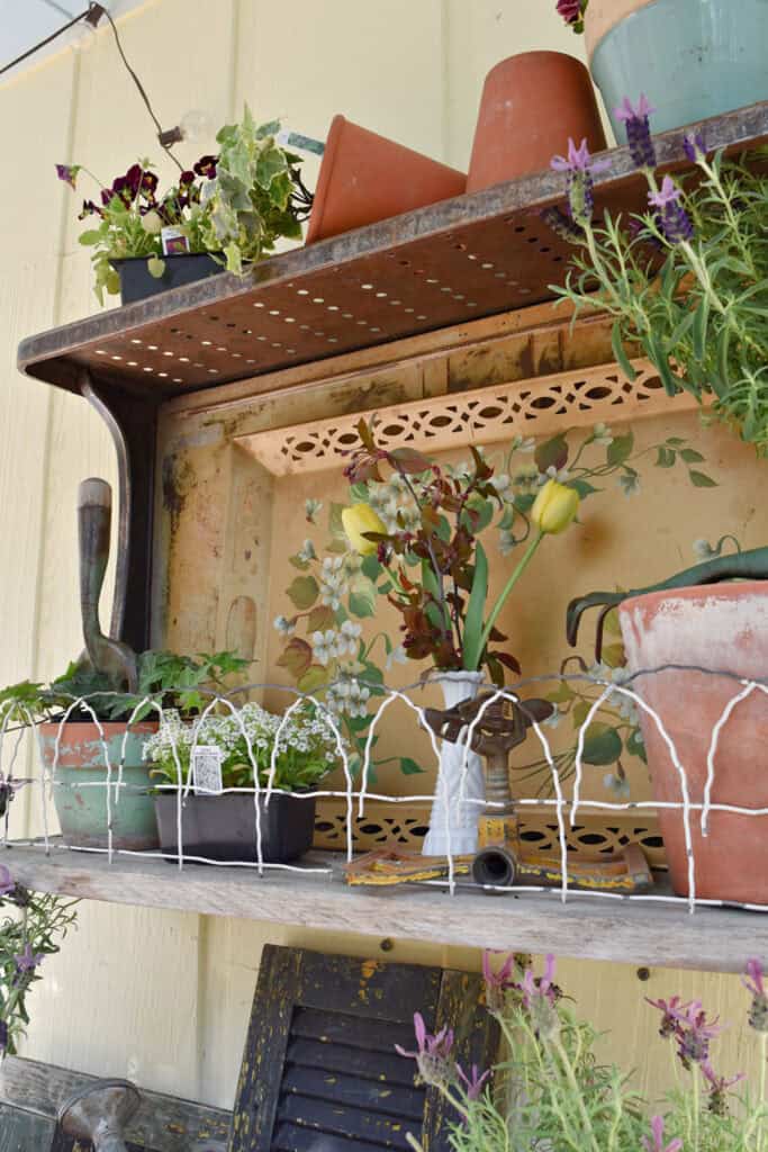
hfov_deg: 40.0
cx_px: 384
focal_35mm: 33
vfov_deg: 57.2
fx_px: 1056
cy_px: 576
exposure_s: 1/200
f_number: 7.1
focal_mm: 22
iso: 400
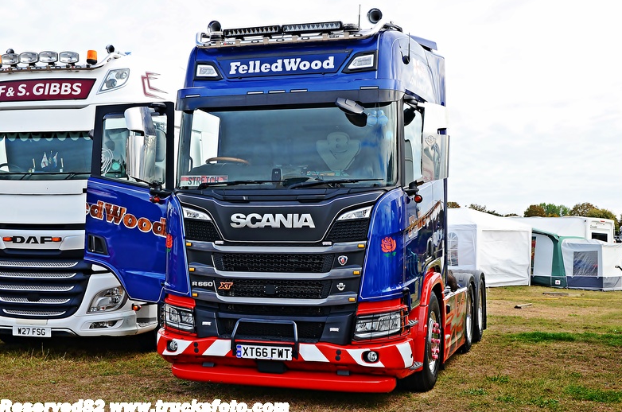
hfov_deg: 44.1
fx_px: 767
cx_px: 312
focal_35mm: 45
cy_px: 208
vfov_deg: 30.0
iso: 250
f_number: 5.6
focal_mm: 29
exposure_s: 1/400
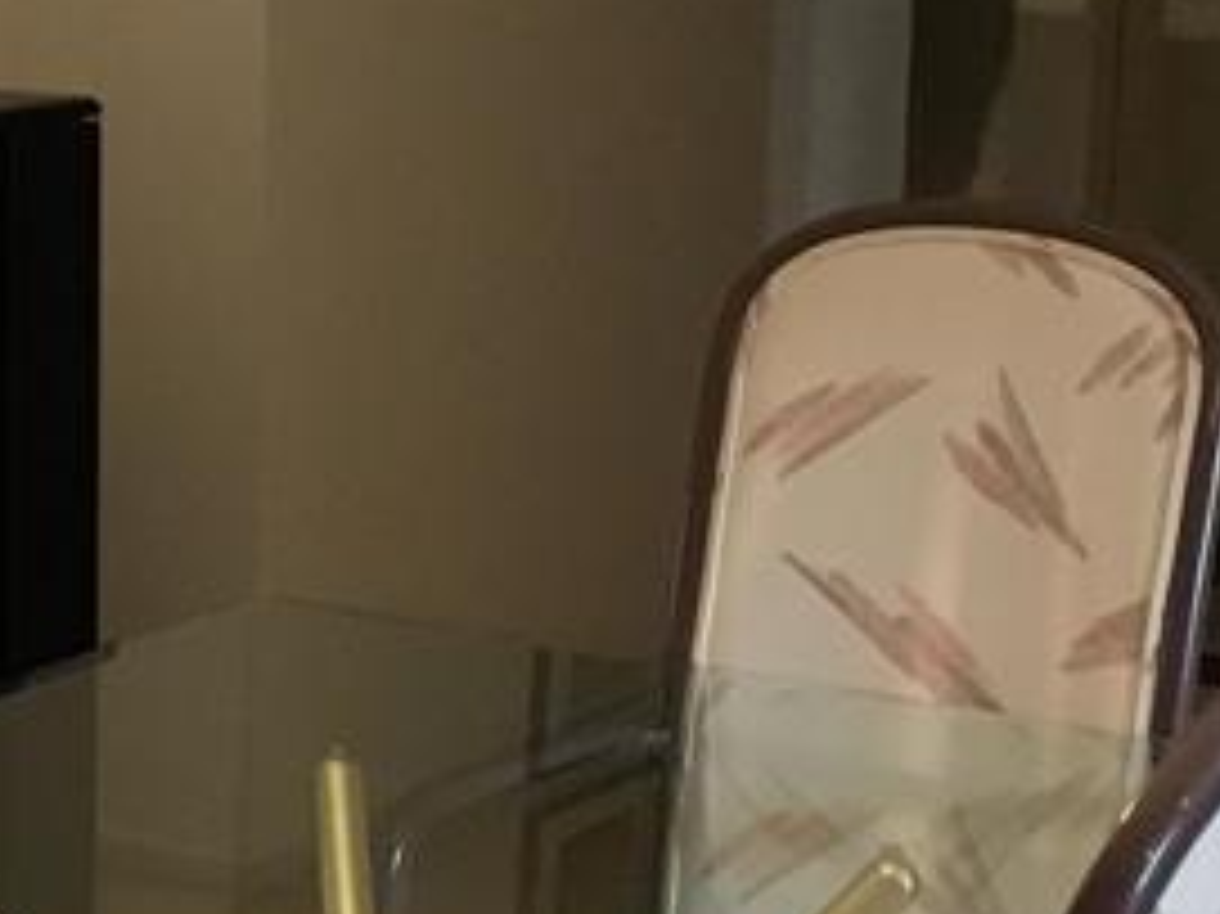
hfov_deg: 16.7
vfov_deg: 12.6
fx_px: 4122
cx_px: 180
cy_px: 617
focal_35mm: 117
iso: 200
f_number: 2.4
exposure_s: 1/30
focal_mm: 3.3
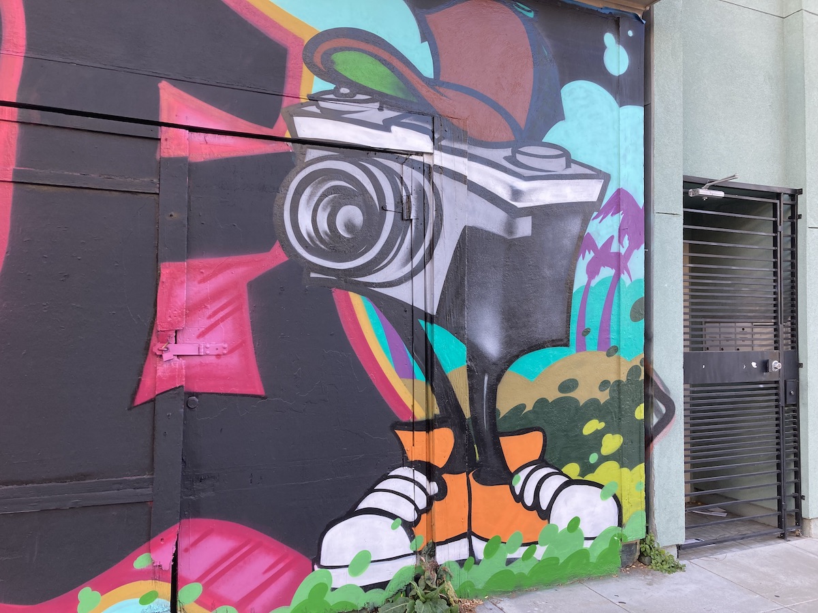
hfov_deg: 63.4
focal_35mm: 28
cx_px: 409
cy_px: 306
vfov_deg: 49.7
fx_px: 662
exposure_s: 1/121
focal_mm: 3.99
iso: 40
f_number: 1.8
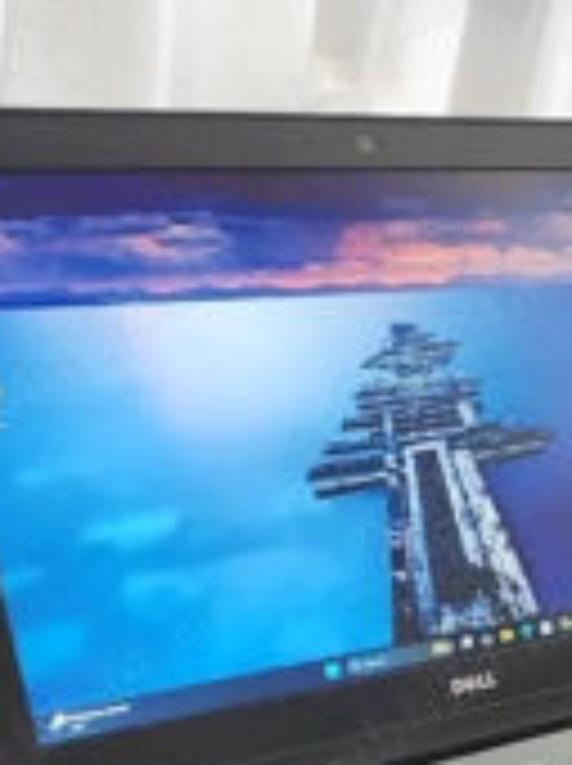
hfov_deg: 24.0
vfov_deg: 30.5
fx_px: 1303
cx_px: 527
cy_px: 758
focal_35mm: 59
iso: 363
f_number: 1.79
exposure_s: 1/33
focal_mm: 4.7
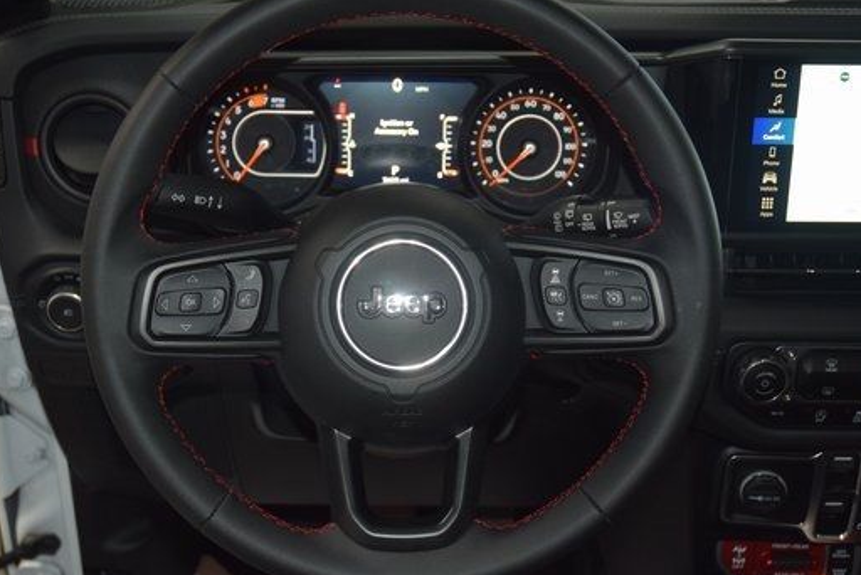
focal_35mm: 51
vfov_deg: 26.7
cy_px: 288
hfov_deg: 39.1
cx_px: 395
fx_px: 1211
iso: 1000
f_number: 3.8
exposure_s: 1/100
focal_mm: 27
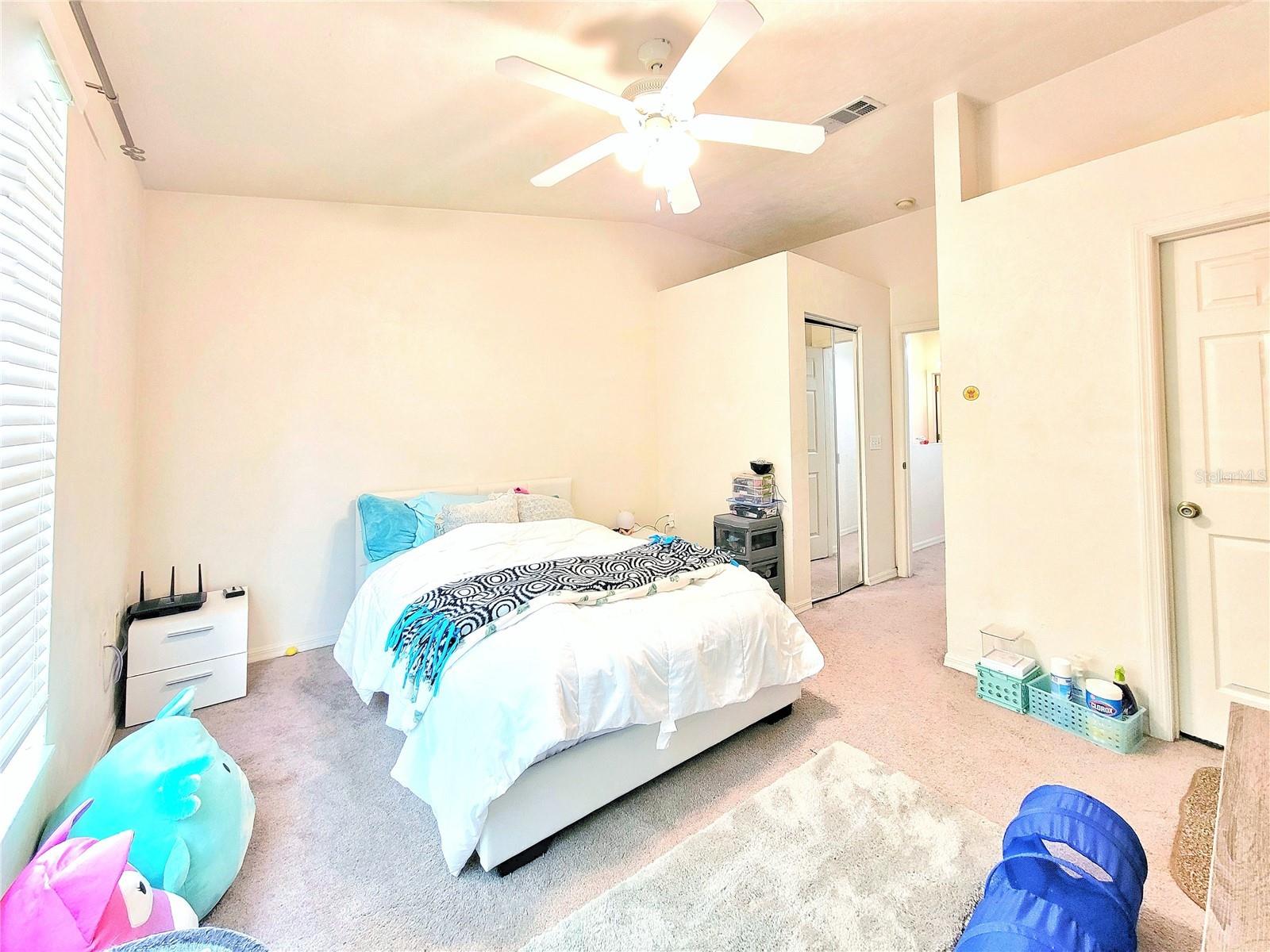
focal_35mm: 13
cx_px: 635
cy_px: 476
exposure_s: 1/40
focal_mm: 2.2
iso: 320
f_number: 2.2
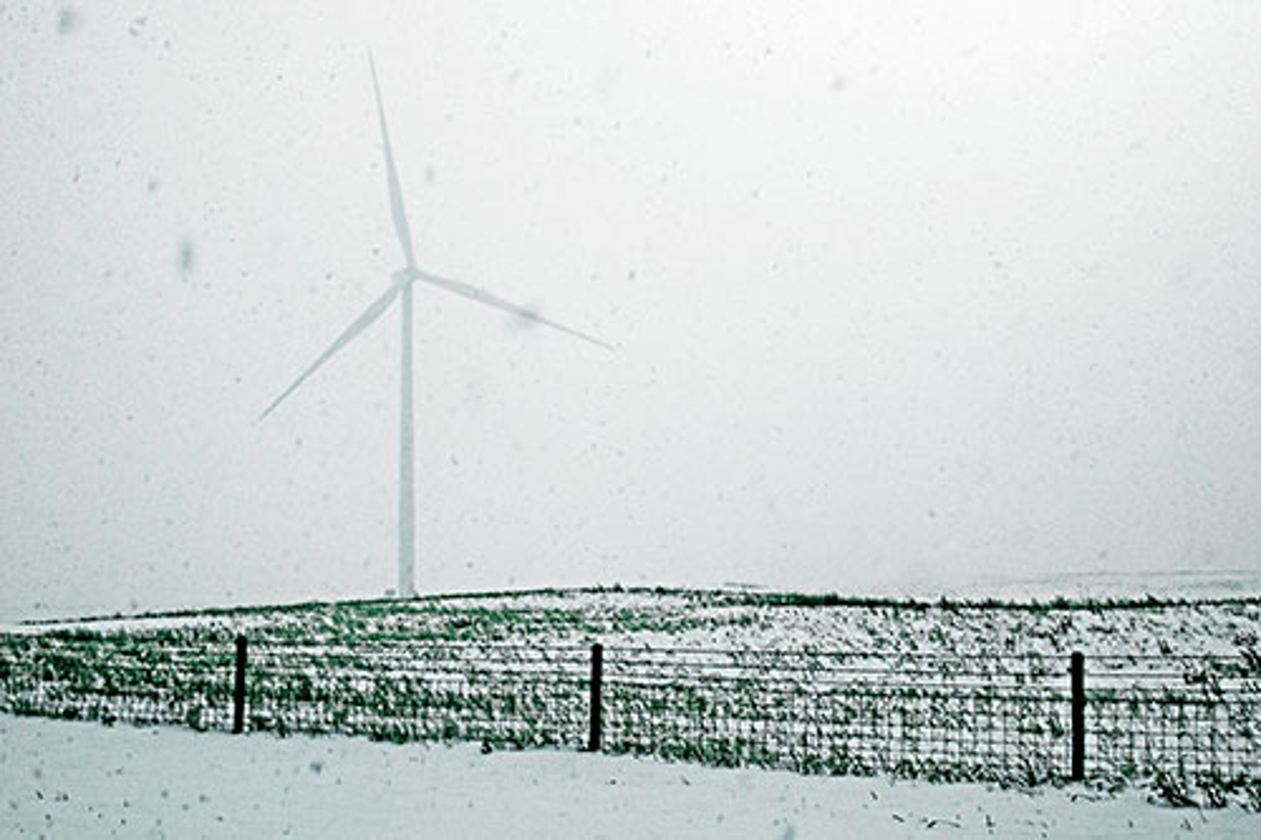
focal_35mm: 30
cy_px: 420
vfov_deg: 43.6
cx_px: 630
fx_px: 1050
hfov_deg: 61.9
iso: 64
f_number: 10
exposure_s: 1/400
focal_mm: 20
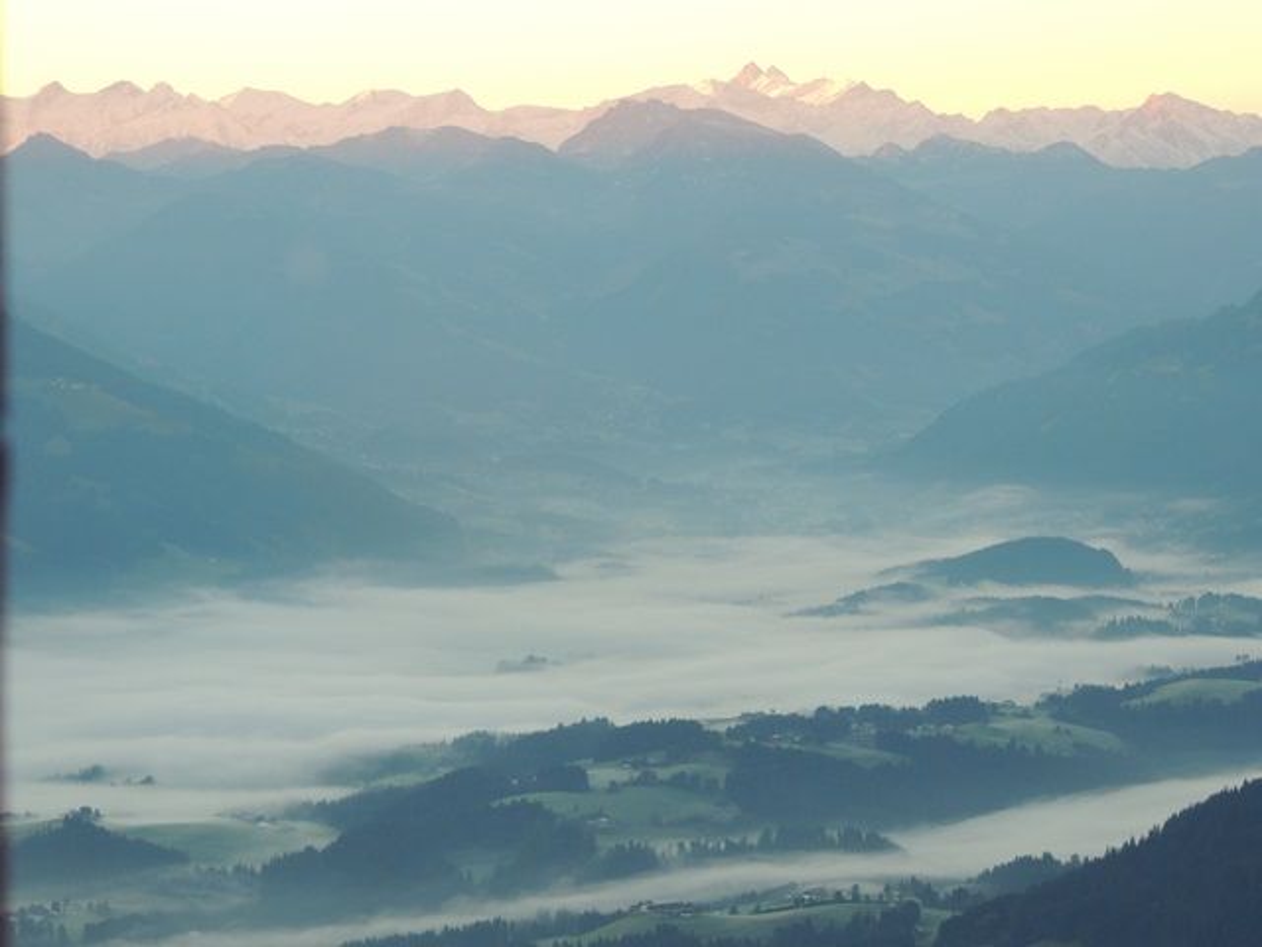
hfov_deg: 13.6
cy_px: 474
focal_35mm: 145
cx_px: 631
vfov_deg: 10.2
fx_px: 5286
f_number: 4.4
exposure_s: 1/100
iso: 400
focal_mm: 25.8
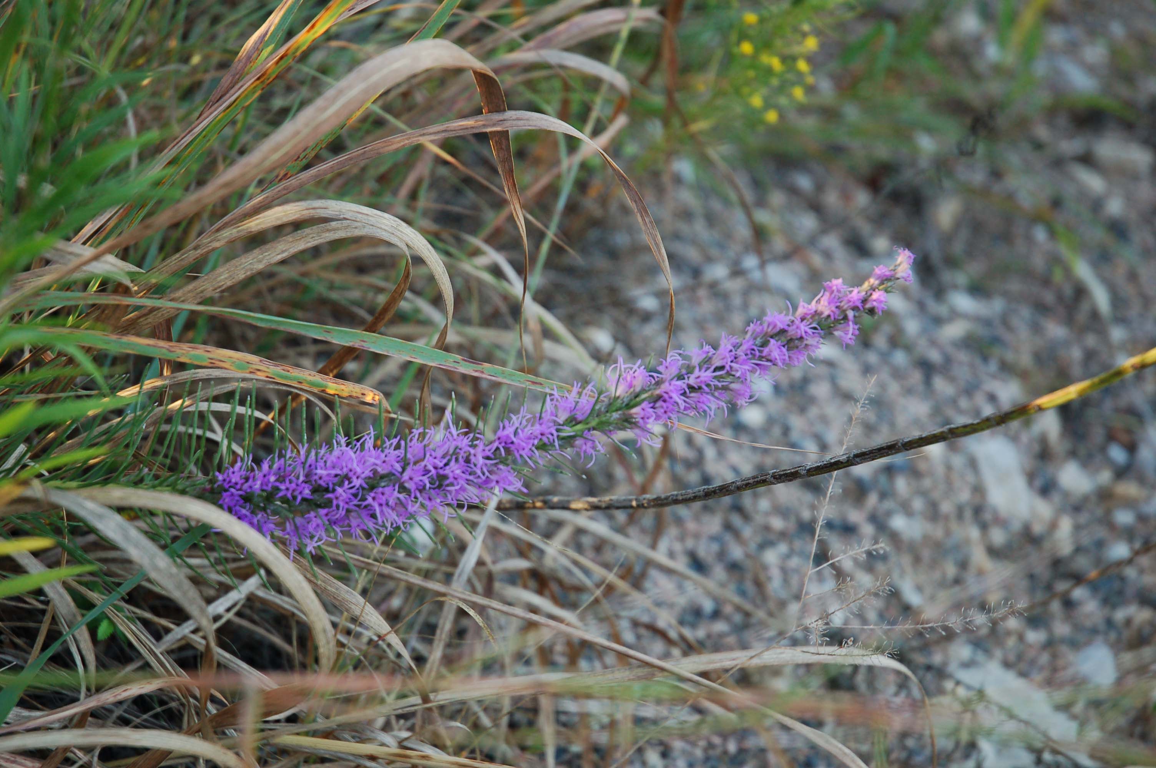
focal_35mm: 84
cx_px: 578
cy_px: 384
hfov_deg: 24.2
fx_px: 2695
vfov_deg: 16.2
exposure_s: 1/125
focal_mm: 56
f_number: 4.5
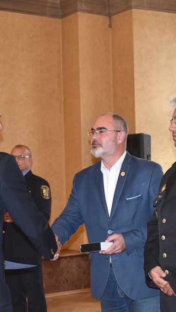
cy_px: 157
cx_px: 126
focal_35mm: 76
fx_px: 631
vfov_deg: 27.9
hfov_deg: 15.8
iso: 450
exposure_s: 1/60
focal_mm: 32
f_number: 4.5
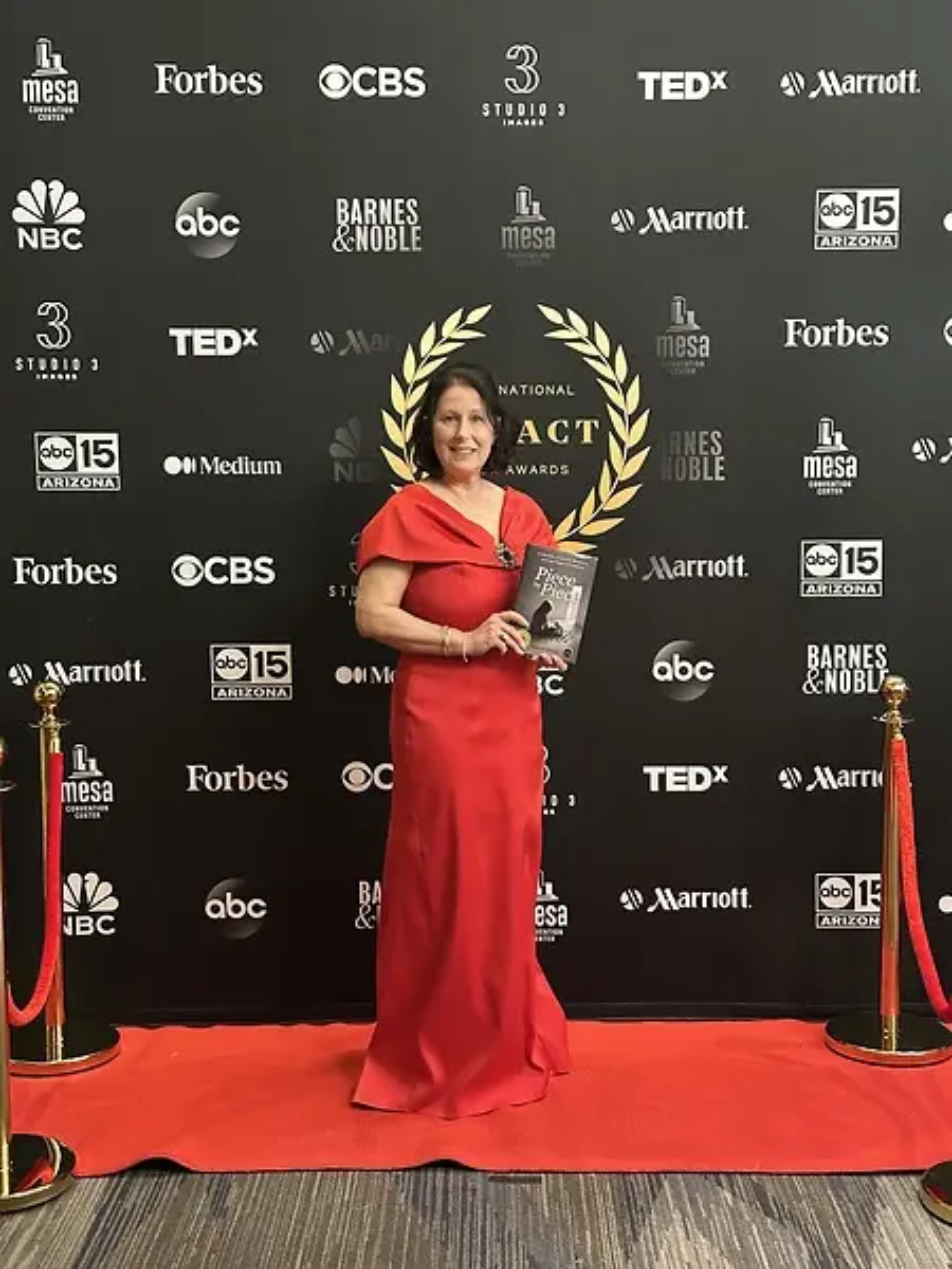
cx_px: 476
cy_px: 634
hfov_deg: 30.3
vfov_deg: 39.7
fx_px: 1760
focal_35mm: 48
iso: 500
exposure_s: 1/30
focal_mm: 6.86
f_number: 1.78
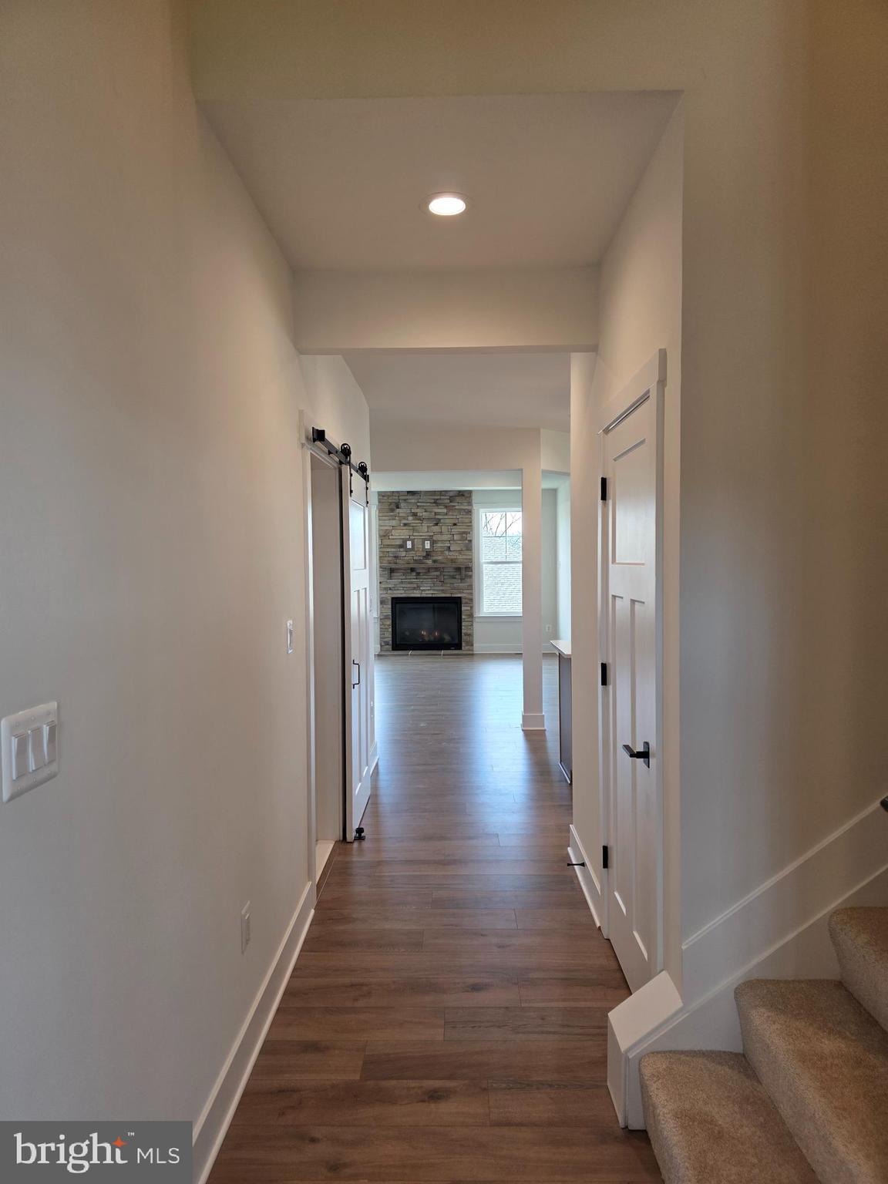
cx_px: 444
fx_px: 787
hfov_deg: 58.9
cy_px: 592
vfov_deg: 73.9
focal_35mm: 23
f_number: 1.7
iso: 64
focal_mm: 6.3
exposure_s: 1/120
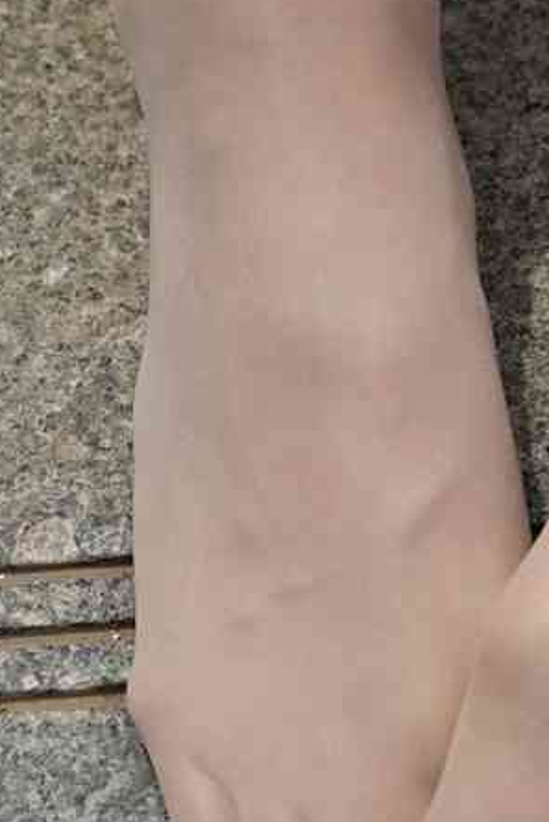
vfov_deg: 10.1
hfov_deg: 6.8
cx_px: 475
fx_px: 4617
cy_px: -38
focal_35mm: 202
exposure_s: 1/1250
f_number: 4
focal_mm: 50
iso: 80
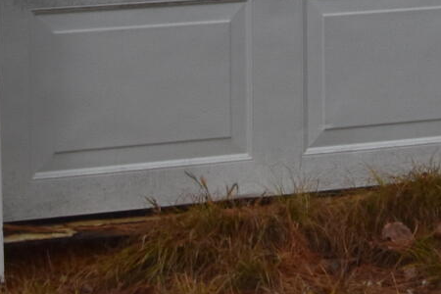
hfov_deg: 10.3
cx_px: 361
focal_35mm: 200
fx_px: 2450
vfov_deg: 6.6
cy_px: -348
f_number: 8
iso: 280
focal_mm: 20
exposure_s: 1/250
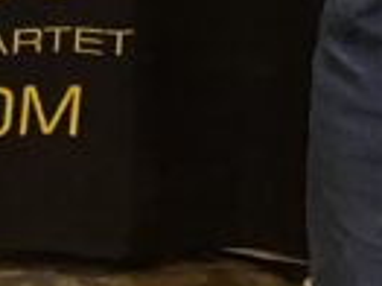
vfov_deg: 7.6
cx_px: -569
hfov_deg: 10.0
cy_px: -559
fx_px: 1885
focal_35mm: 171
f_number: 1.8
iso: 400
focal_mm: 4.25
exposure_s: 1/40
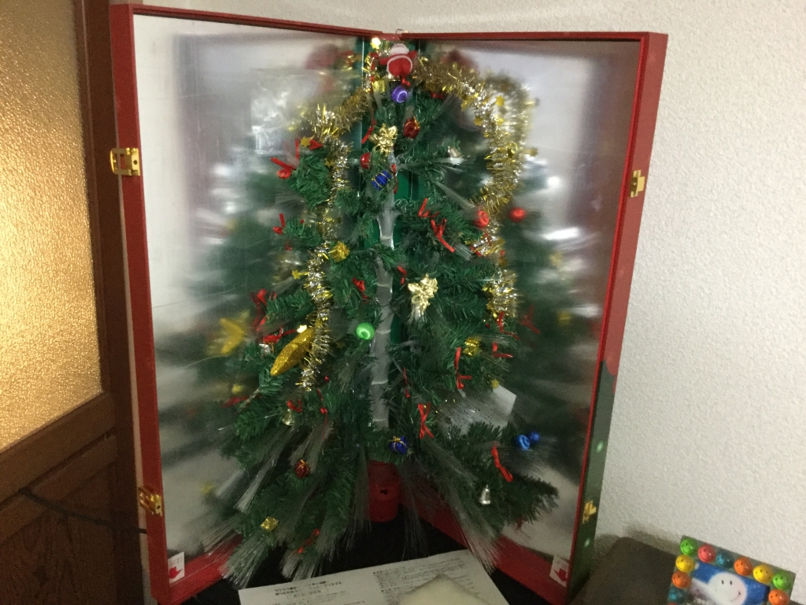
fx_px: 722
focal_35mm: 31
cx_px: 403
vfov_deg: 45.4
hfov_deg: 58.4
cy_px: 302
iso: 320
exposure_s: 1/15
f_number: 2.4
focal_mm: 3.3
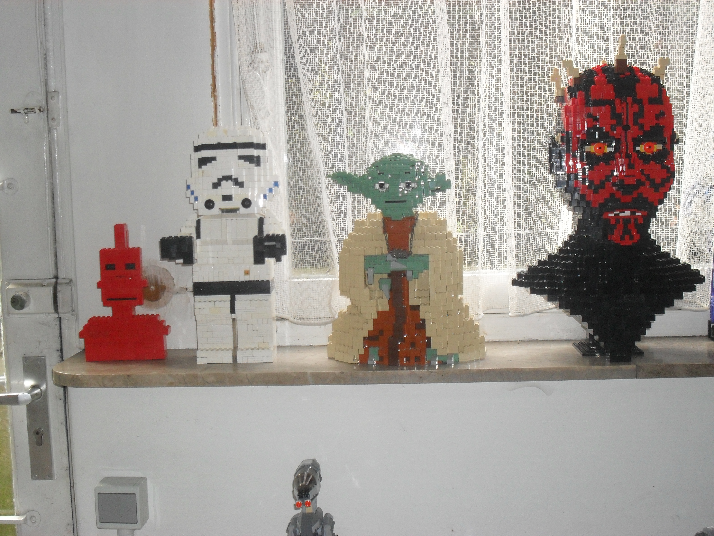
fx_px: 1011
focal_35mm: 49
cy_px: 268
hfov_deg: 38.9
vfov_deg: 29.7
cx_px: 357
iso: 160
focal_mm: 8.7
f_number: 3.9
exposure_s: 1/45
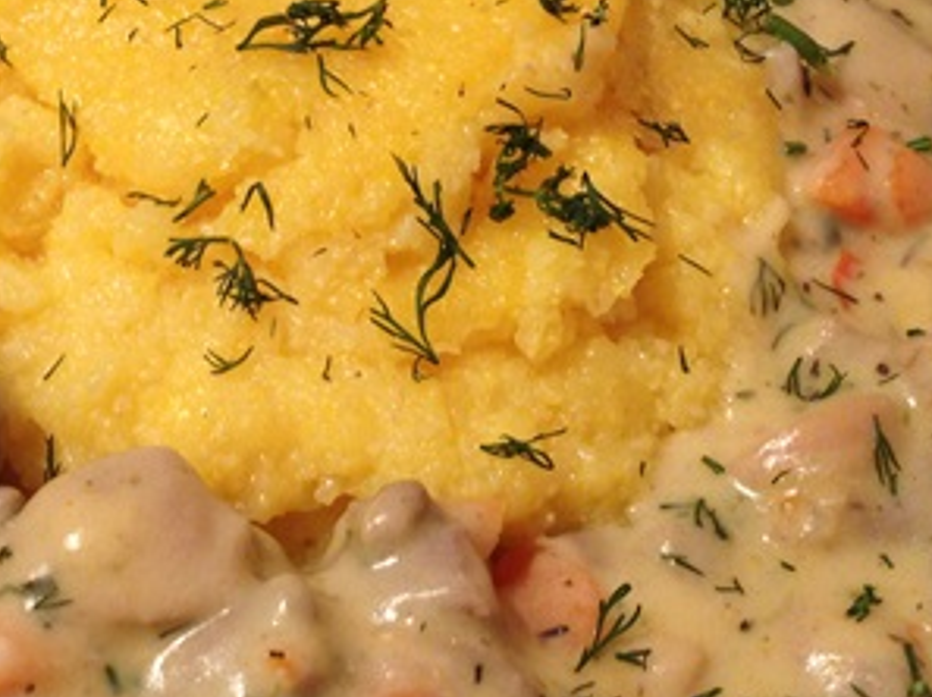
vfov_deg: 16.6
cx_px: 289
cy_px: 345
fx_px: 2393
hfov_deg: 21.9
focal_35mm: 89
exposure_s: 1/20
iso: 125
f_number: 2.4
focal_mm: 4.13
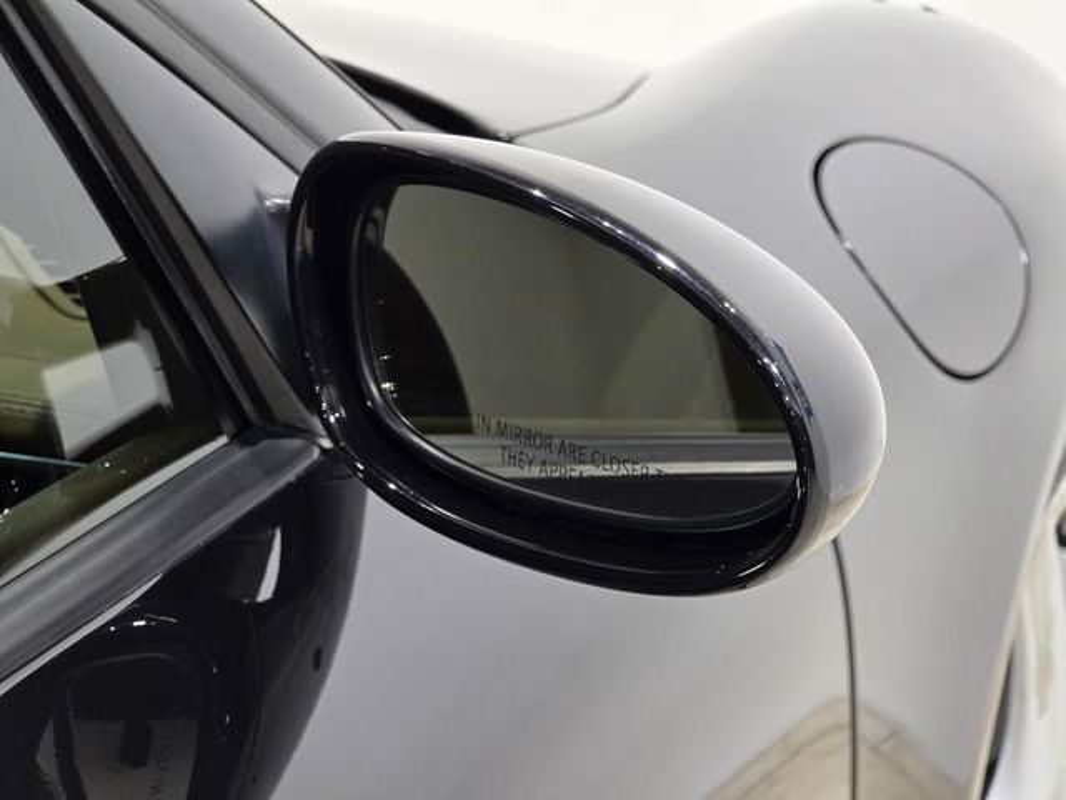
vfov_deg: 12.9
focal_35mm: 115
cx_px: 533
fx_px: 3541
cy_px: 400
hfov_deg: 17.1
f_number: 3.4
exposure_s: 1/120
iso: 640
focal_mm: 18.6
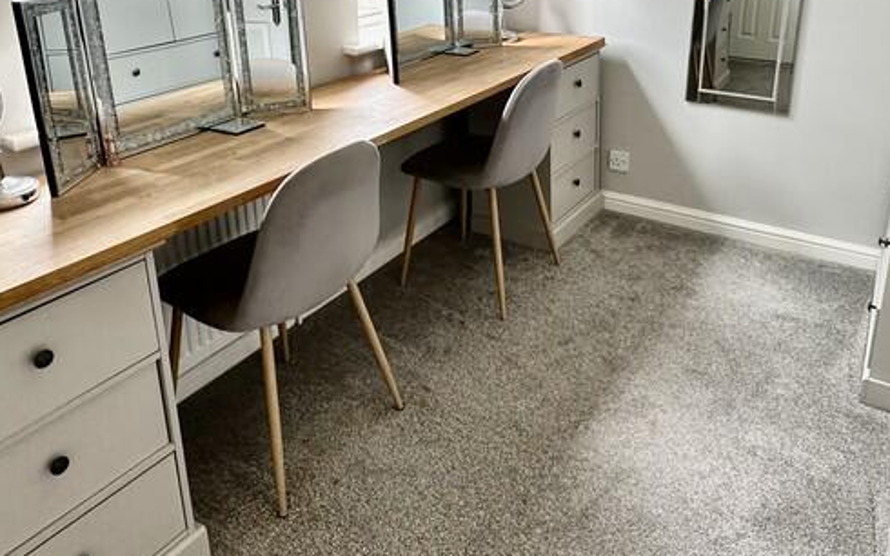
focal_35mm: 31
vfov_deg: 39.1
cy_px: 118
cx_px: 518
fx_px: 752
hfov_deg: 60.9
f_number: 2.2
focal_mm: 2.22
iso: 160
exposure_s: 1/99
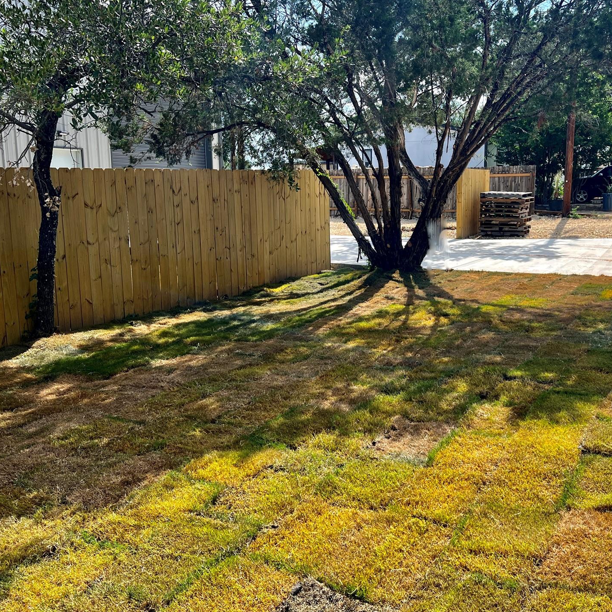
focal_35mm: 33
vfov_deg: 49.7
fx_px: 660
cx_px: 396
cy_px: 303
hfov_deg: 49.1
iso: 50
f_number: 1.5
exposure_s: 1/2632
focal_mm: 5.7
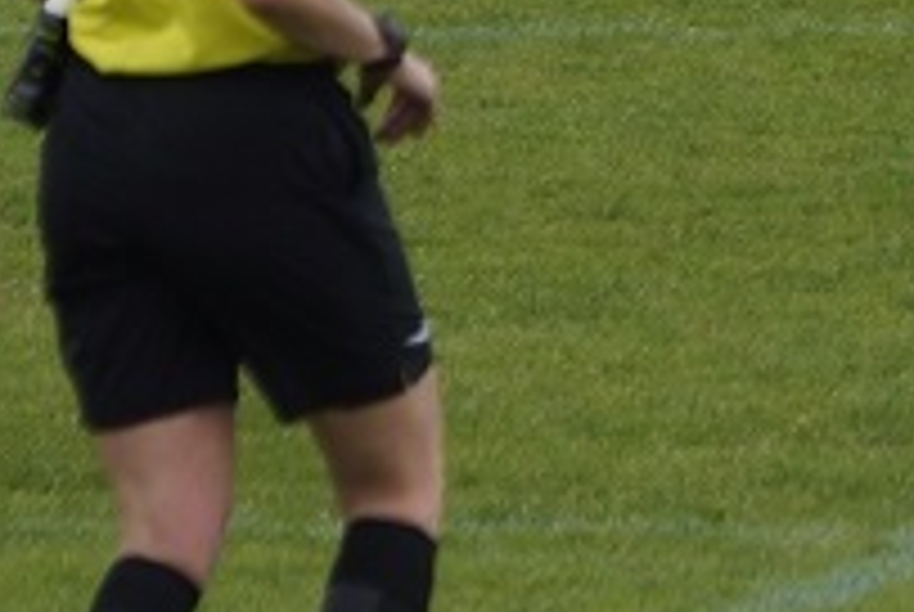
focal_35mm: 1332
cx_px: 1153
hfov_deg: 1.5
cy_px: -243
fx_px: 33867
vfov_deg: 1.0
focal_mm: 300
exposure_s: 1/500
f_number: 5.6
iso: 160
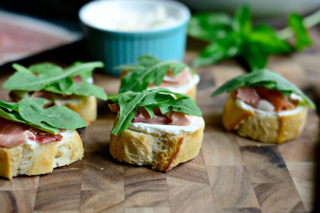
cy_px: 117
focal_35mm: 65
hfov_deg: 31.0
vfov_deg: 20.9
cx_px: 153
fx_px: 578
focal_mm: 50
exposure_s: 1/800
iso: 1800
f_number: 2.8
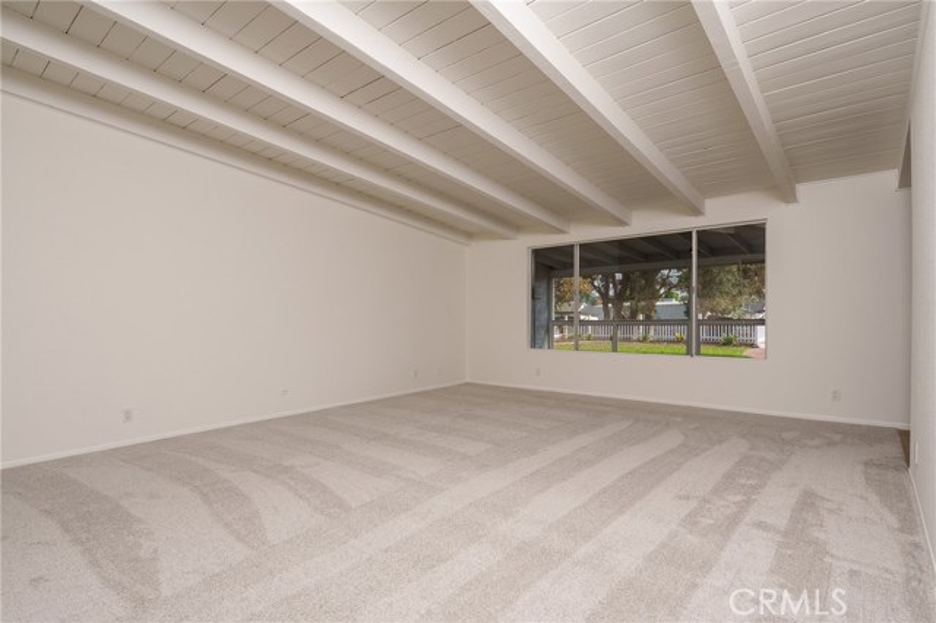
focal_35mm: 18
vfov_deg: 67.0
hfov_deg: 89.7
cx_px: 468
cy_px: 312
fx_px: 470
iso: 400
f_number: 11
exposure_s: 1/125
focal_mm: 18.1
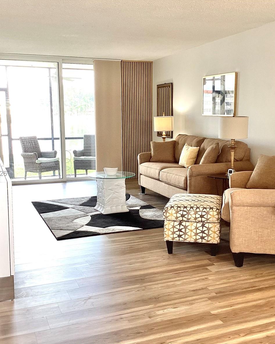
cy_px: 174
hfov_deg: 36.5
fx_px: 417
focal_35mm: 41
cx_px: 149
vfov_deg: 44.8
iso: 64
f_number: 2.4
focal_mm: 3.3
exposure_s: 1/60
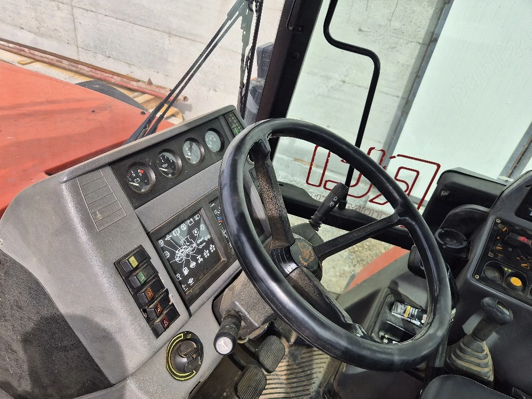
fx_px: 353
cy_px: 200
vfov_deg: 58.9
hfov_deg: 73.9
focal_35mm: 23
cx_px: 266
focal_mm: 5.4
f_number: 1.8
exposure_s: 1/625
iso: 25
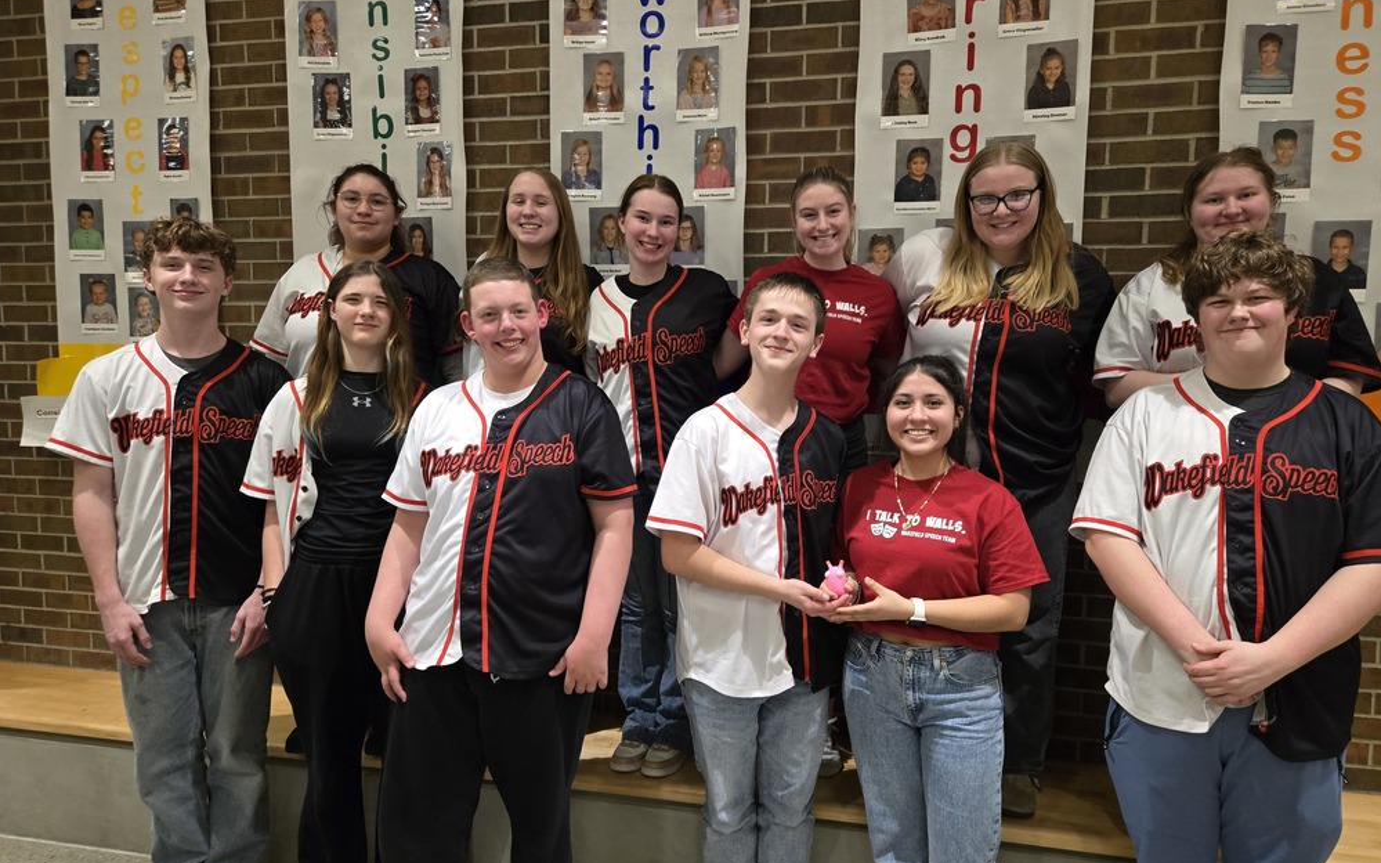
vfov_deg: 49.3
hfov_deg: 72.6
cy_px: 429
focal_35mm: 25
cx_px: 697
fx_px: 941
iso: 640
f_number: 1.8
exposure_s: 1/60
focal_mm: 5.4
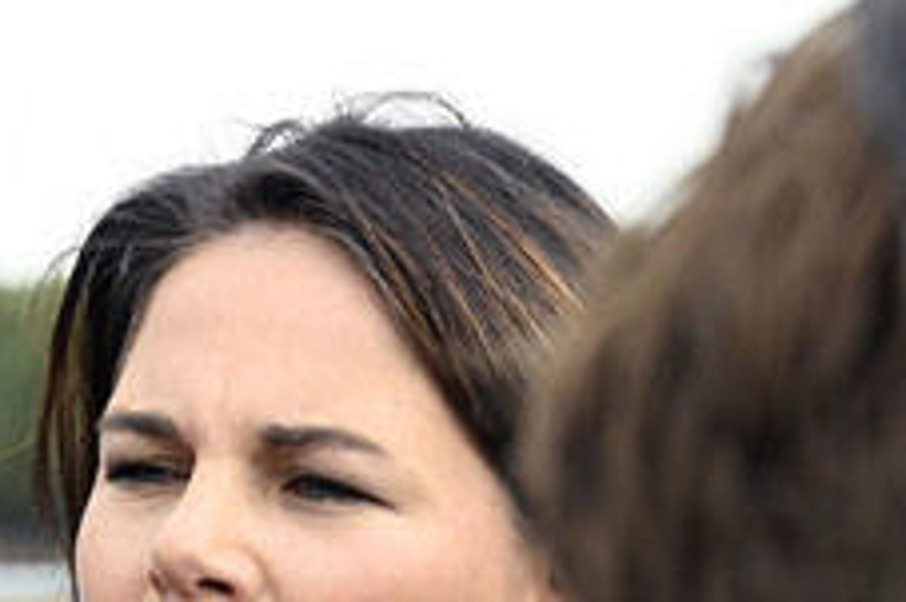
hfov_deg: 3.5
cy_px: 594
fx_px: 14963
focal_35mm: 595
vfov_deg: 2.3
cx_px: 497
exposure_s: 1/500
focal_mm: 300
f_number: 16
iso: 3200
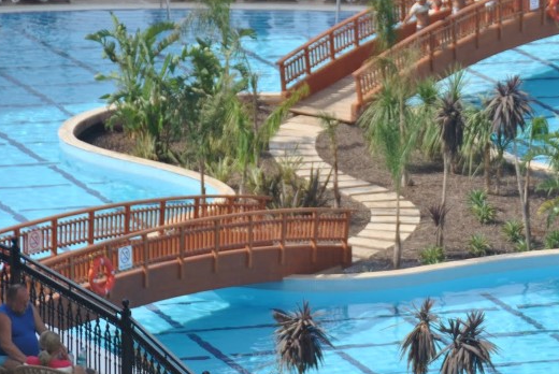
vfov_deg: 4.4
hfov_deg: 6.5
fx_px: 4883
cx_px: 590
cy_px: 351
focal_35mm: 314
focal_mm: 95
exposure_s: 1/500
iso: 100
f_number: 5.6
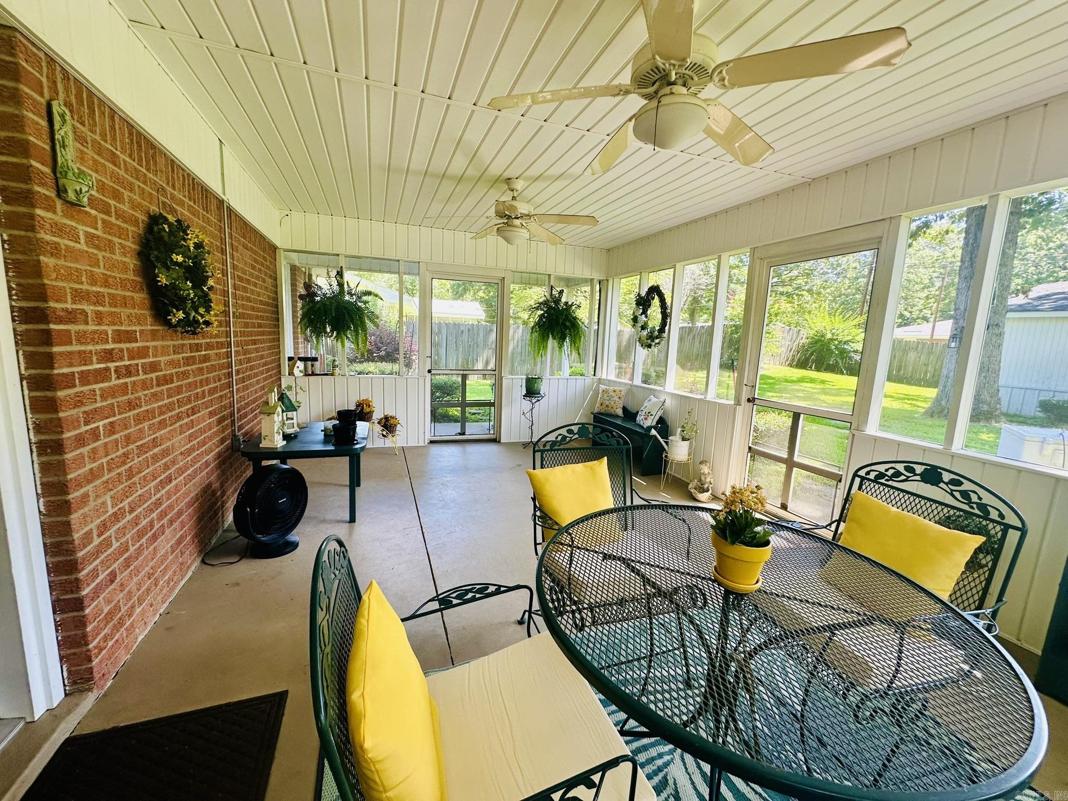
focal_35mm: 14
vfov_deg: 85.7
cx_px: 534
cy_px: 400
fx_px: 432
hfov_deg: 102.1
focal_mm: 2.22
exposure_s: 1/99
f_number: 2.2
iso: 80
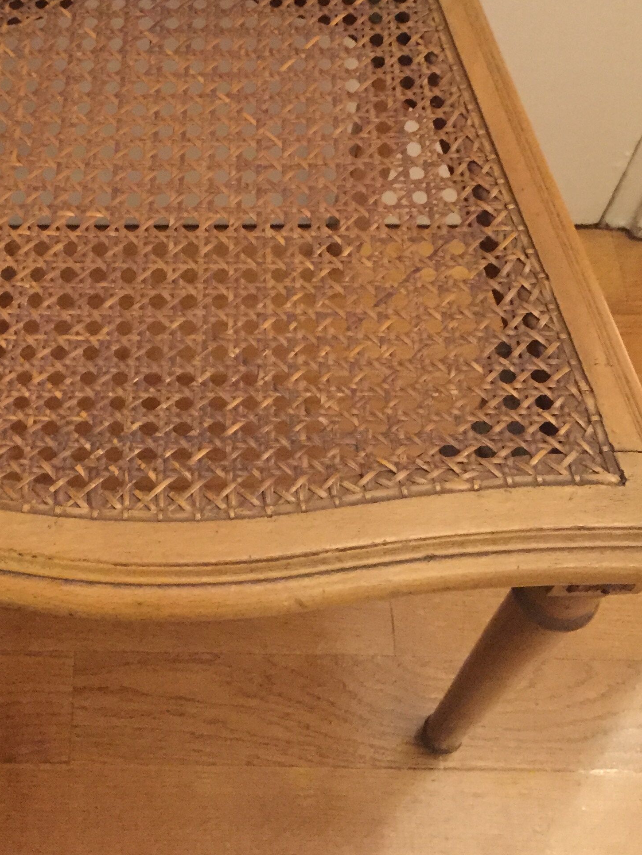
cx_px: 144
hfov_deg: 29.1
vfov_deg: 37.6
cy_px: 183
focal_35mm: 49
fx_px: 1212
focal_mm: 4.15
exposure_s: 1/17
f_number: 2.2
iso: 500
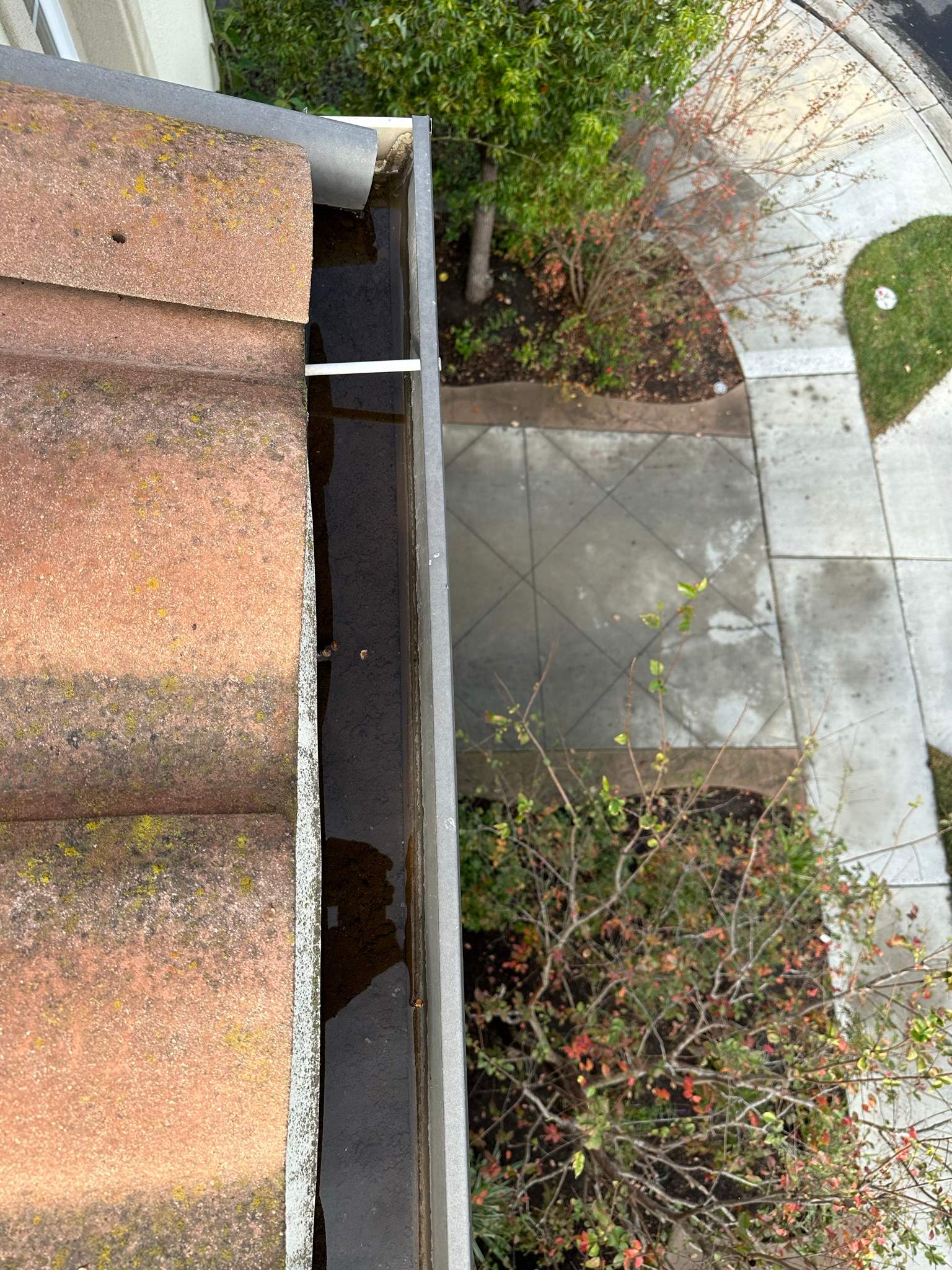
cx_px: 476
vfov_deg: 71.6
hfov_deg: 56.8
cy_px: 635
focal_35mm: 24
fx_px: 880
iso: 80
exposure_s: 1/1183
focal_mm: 6.86
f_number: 1.78
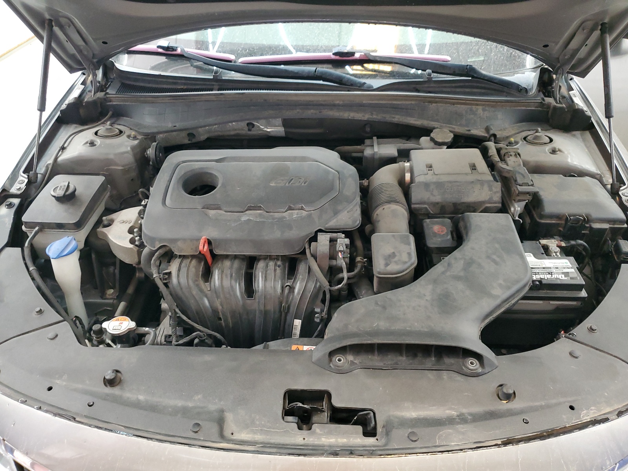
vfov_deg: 53.1
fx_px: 472
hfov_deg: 67.3
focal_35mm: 26
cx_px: 314
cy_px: 236
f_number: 1.5
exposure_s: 1/60.2
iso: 235
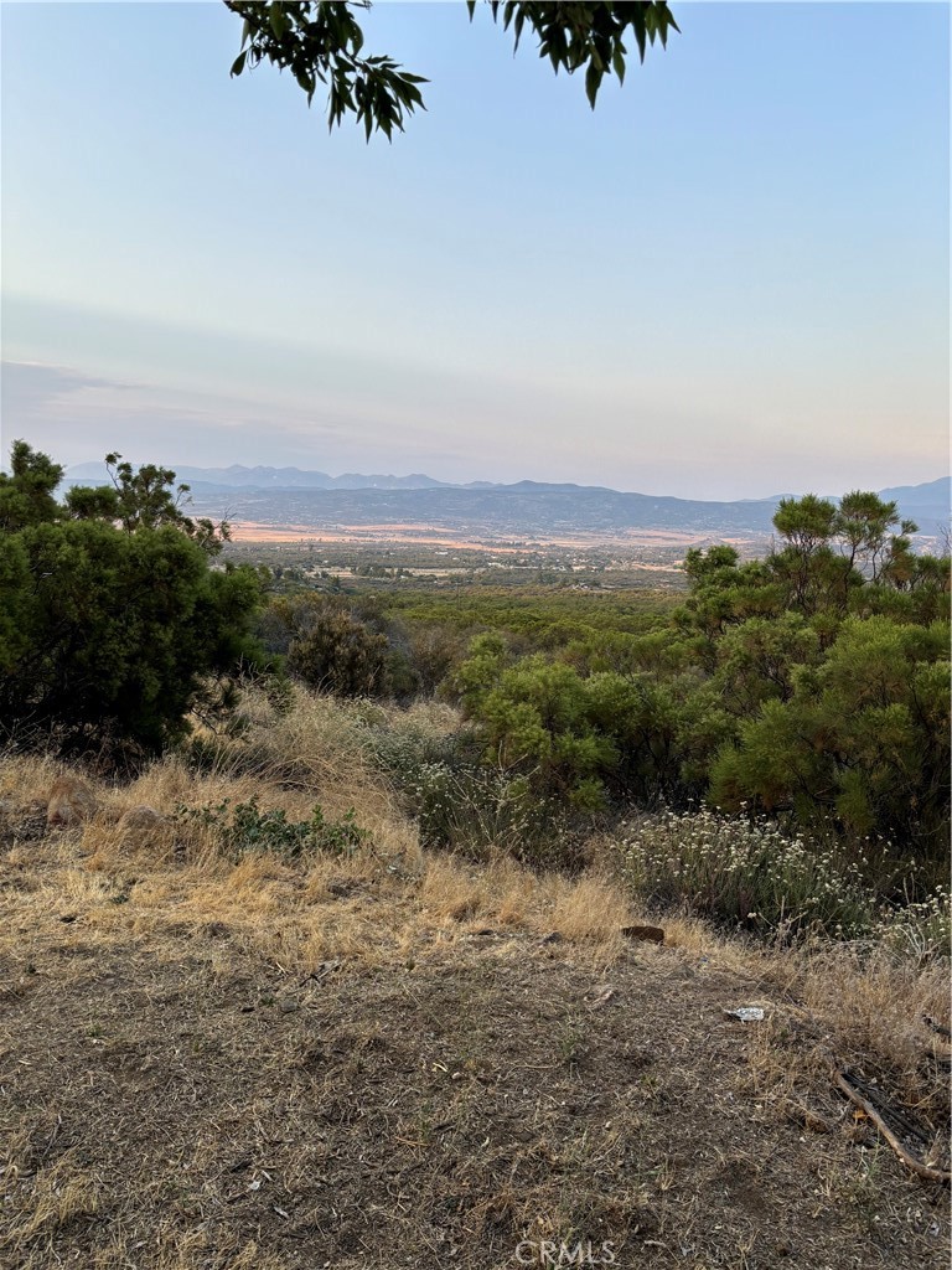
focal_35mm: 26
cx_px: 476
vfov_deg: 67.3
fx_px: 953
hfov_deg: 53.1
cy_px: 635
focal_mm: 5.96
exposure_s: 1/515
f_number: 1.6
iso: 50
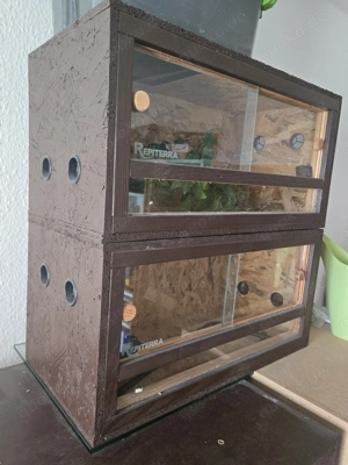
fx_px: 308
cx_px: 174
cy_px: 232
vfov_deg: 73.9
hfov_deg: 58.9
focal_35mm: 23
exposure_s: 1/101
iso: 200
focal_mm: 5.4
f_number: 1.8
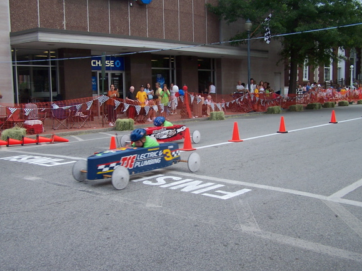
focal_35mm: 42
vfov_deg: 34.3
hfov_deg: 44.8
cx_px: 176
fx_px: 439
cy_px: 135
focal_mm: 6.3
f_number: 2.8
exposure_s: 1/250
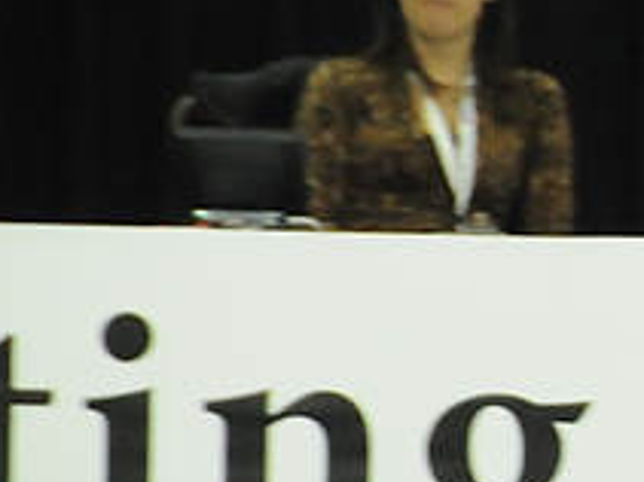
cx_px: 1111
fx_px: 17292
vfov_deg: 1.6
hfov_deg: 2.1
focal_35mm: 930
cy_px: 212
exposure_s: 1/500
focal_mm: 170
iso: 3200
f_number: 5.6
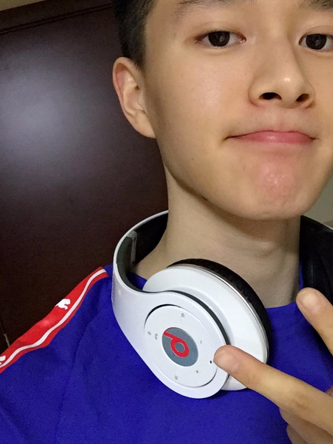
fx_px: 539
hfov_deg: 34.0
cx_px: 224
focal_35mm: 42
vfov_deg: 44.6
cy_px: 184
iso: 250
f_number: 2.2
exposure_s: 1/17
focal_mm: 2.65
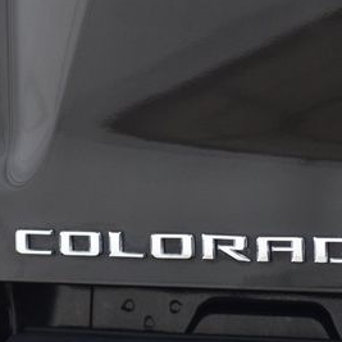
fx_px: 2392
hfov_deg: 8.2
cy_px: 249
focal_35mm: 214
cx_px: 219
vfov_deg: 8.2
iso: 1600
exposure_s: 1/30
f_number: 3.5
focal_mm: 70
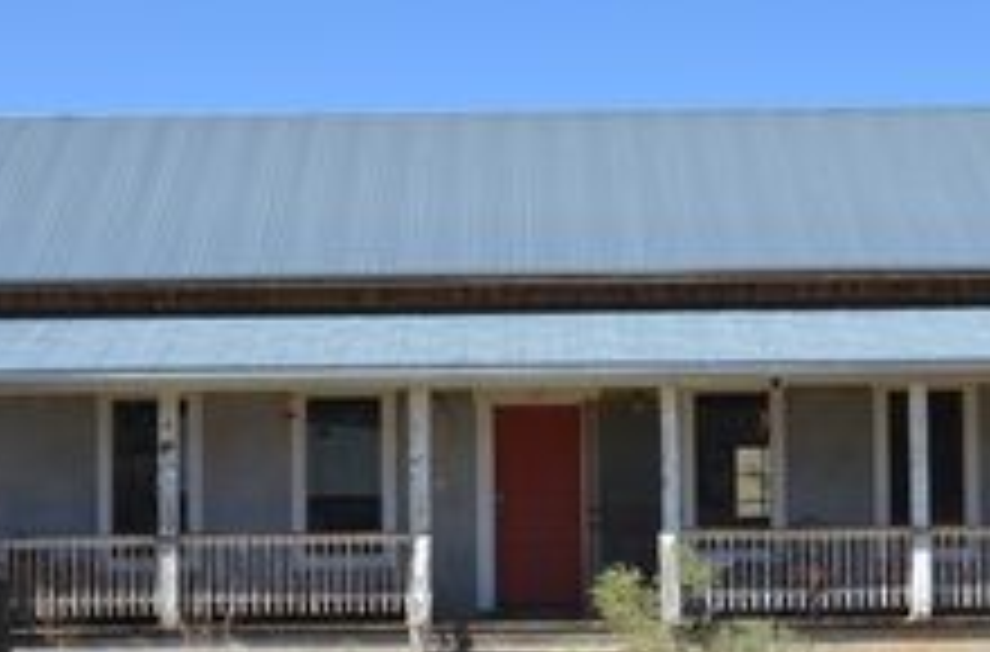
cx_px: 513
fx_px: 2247
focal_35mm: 82
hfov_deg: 24.8
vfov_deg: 16.5
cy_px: 443
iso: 110
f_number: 8
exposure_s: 1/250
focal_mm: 24
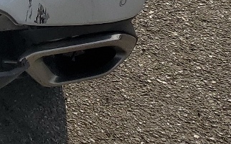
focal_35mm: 138
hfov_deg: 13.0
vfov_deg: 8.5
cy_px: -222
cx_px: -243
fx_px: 869
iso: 50
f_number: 1.5
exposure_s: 1/10000
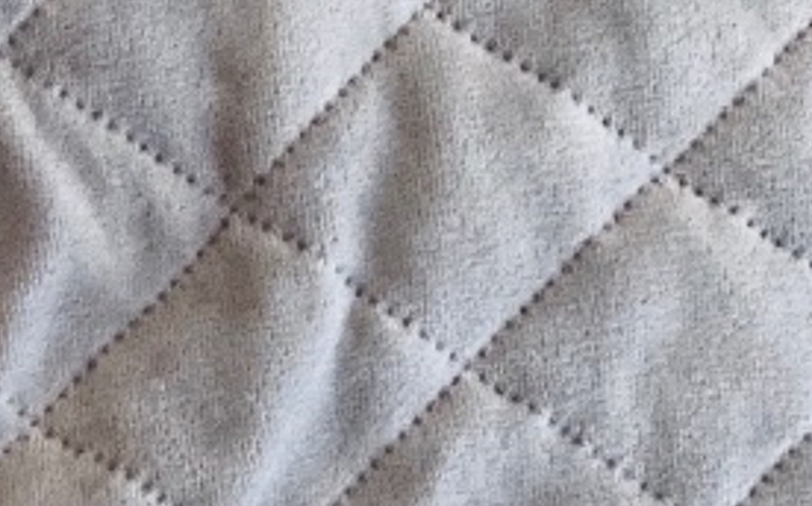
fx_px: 5307
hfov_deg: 8.4
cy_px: 841
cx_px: -674
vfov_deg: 5.4
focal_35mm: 240
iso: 250
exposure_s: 1/106
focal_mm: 6
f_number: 2
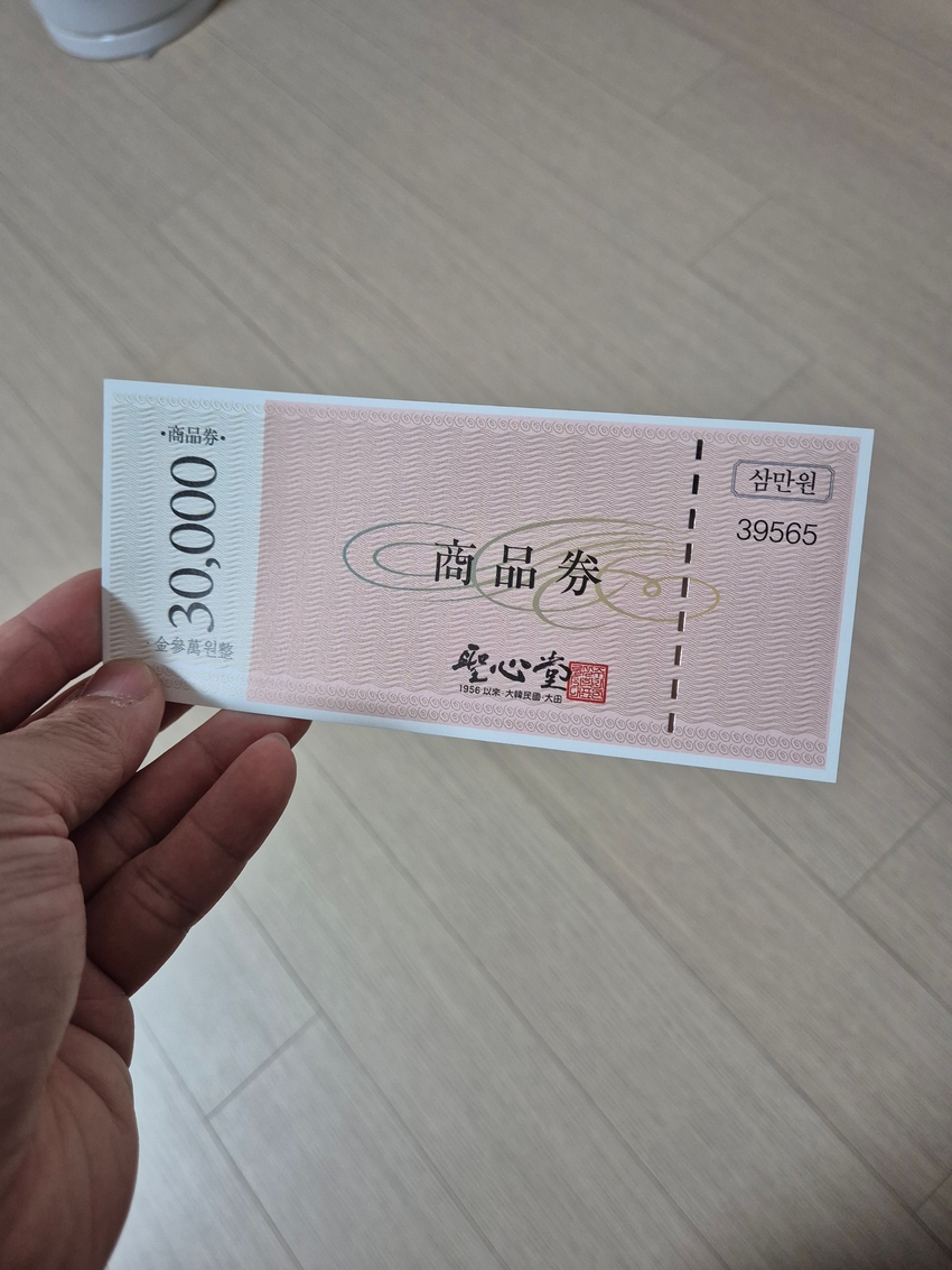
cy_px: 635
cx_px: 476
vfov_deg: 73.9
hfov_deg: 58.9
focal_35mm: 23
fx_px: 843
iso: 500
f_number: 1.8
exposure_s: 1/120
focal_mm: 5.4
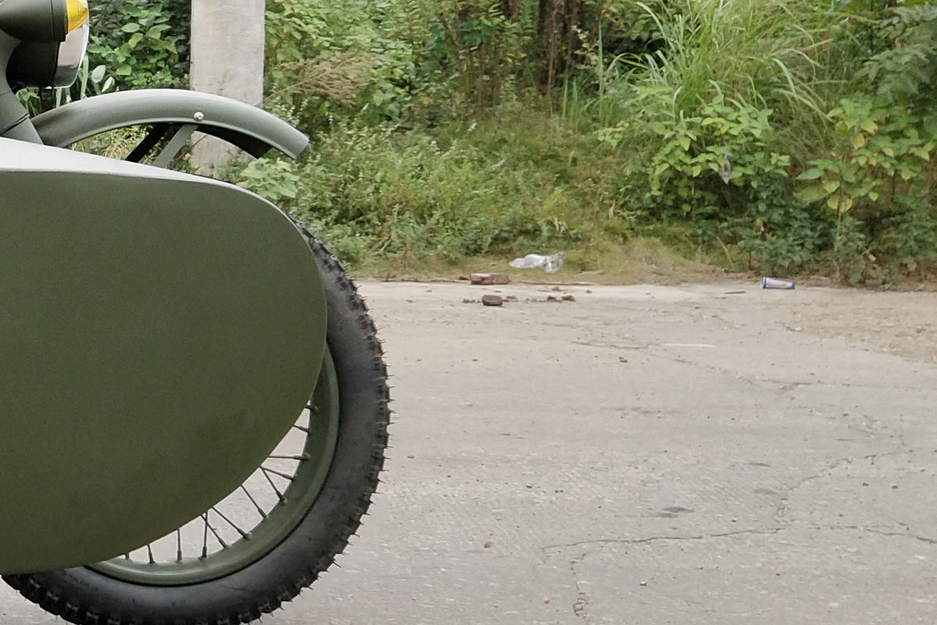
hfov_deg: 19.9
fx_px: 2369
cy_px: 99
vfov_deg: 14.9
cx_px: -382
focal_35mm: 91
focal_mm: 3.95
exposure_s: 1/2231
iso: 142
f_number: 1.8
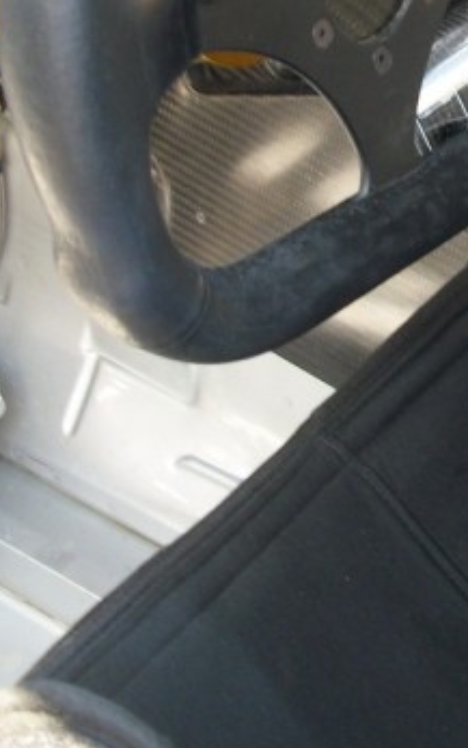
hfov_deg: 15.5
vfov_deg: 24.7
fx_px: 1693
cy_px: 198
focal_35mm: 83
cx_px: 462
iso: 80
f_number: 2.9
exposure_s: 1/41
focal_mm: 5.7
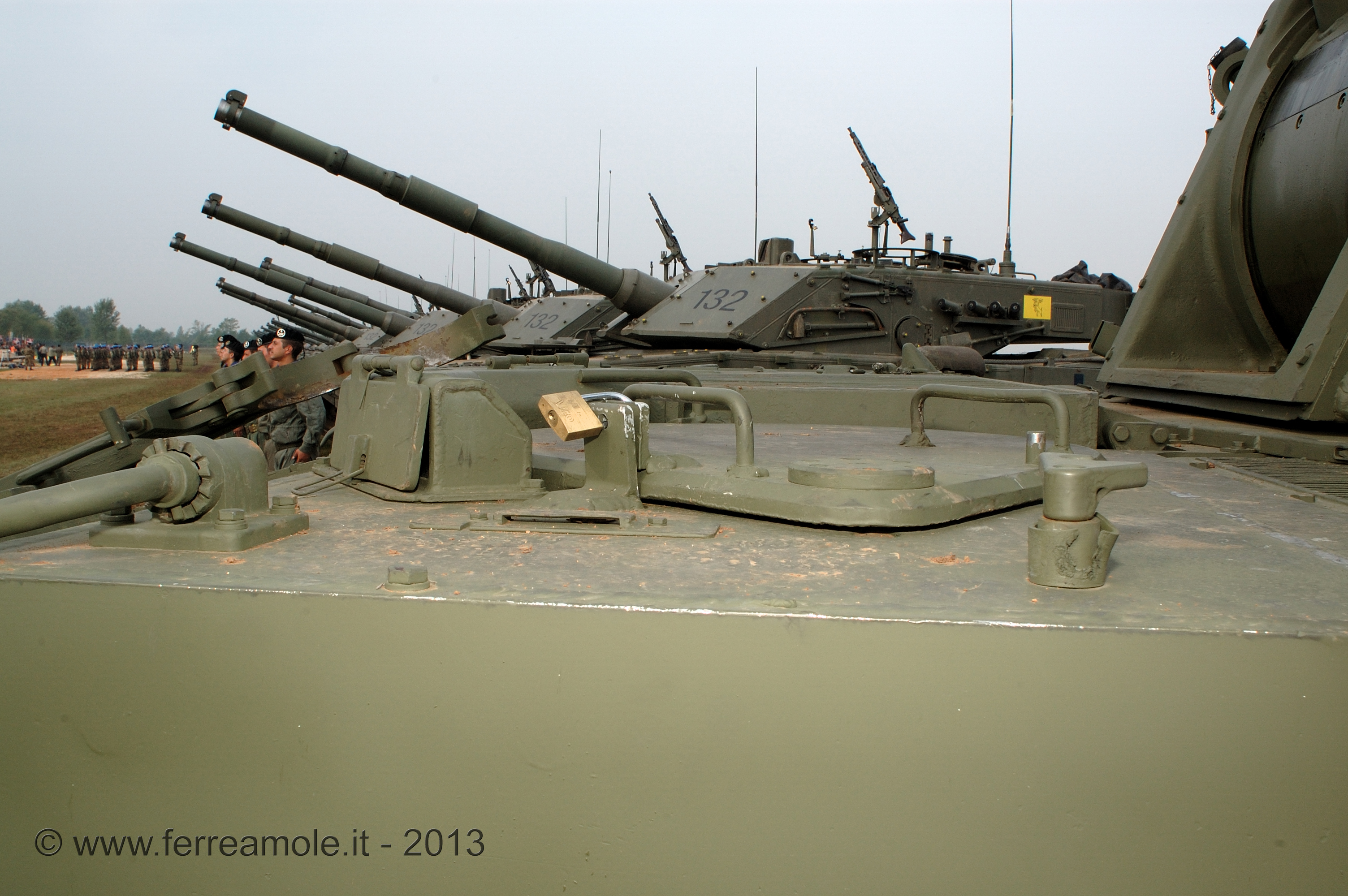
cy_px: 448
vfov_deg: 43.5
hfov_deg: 62.0
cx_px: 674
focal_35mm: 30
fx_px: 1122
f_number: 14
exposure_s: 1/125
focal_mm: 20
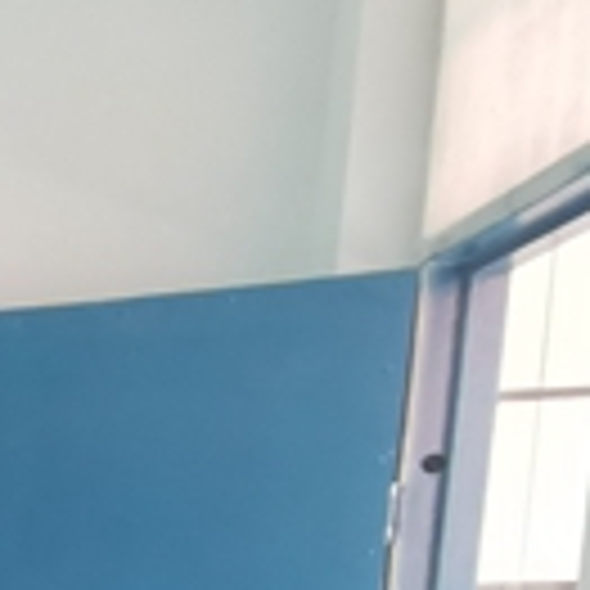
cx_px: -1144
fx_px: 1774
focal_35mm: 92
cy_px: 946
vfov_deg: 16.7
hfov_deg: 11.5
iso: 160
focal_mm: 2.26
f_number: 2.2
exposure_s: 1/50
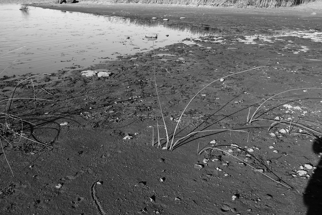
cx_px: 161
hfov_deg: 48.5
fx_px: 358
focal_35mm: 40
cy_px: 108
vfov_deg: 33.4
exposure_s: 1/500
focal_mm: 14.5
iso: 125
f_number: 4
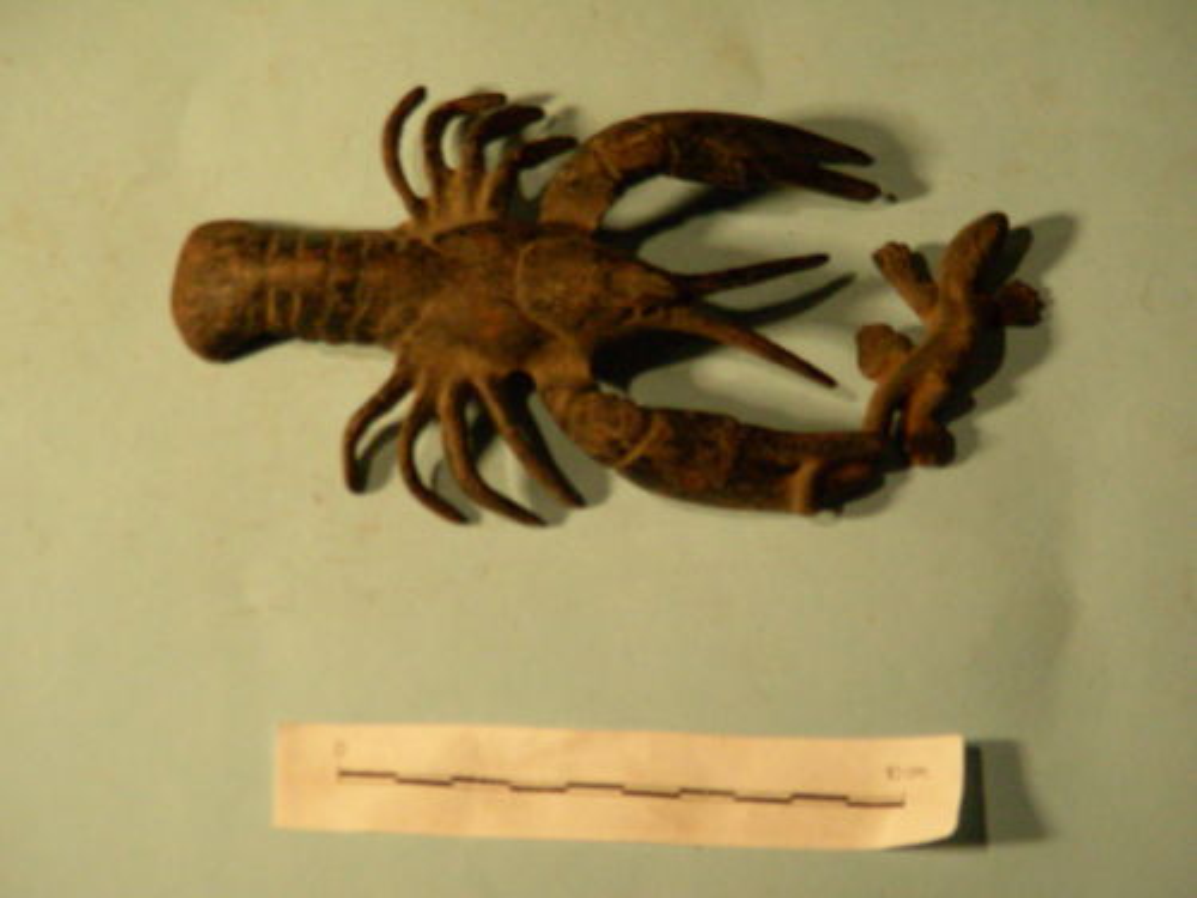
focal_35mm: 196
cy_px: 449
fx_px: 6778
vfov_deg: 7.6
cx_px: 598
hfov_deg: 10.1
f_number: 3.5
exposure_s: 1/273
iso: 400
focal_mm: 32.7
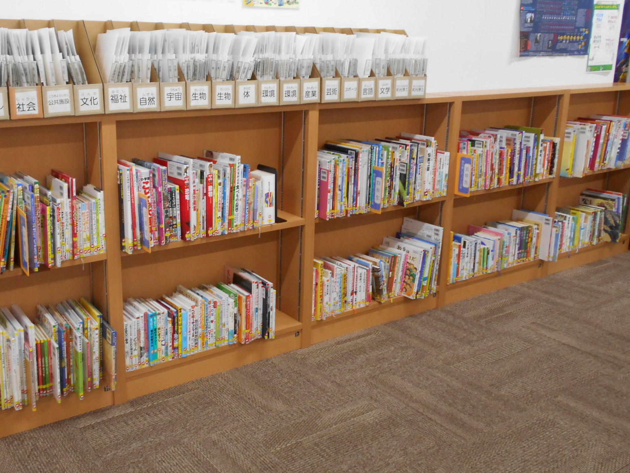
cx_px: 236
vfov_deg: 41.7
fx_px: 619
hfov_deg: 53.4
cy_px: 207
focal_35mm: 34
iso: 160
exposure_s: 1/30
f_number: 3.2
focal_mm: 4.6
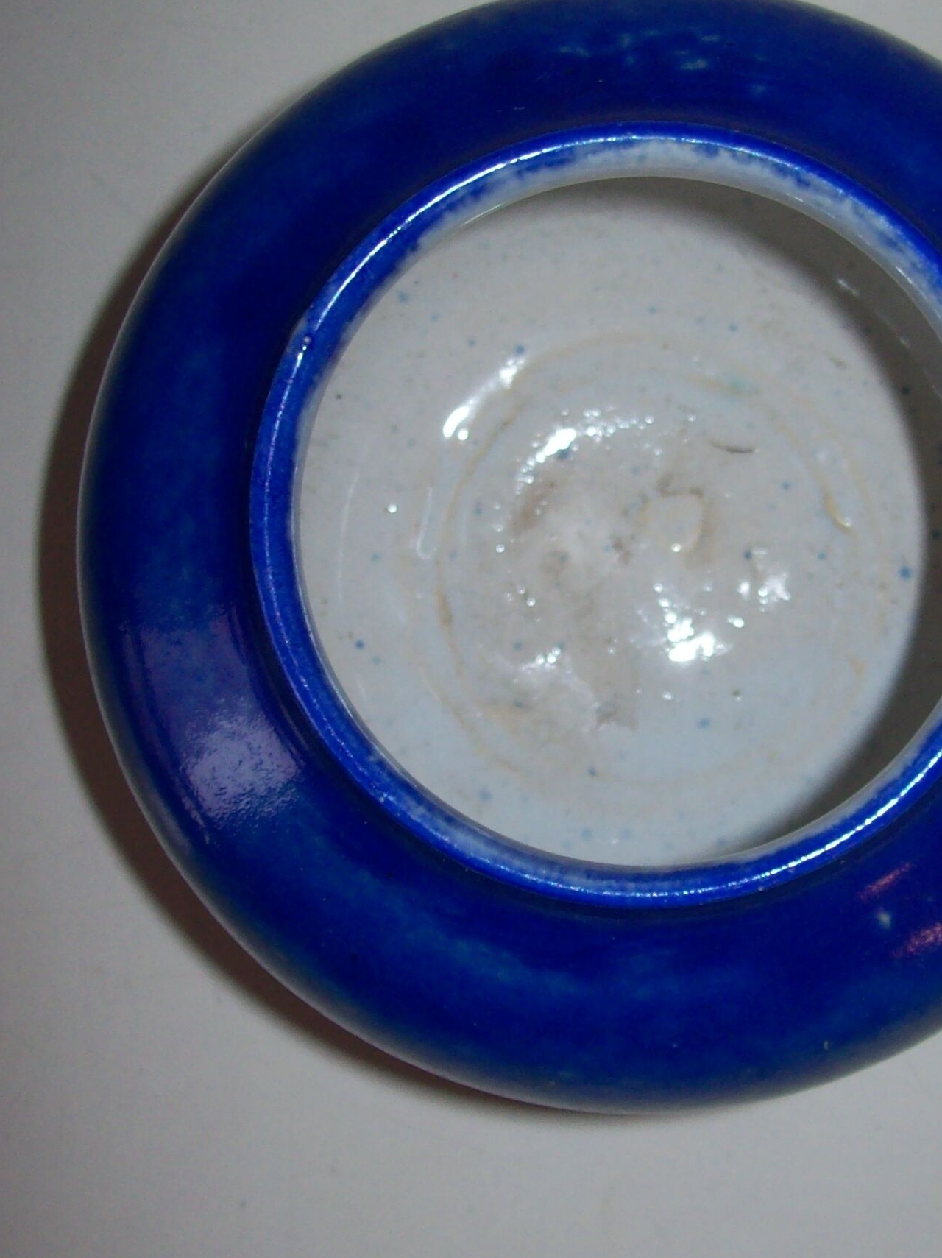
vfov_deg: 32.2
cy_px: 584
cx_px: 640
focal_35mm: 60
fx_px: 2179
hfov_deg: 24.3
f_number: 2.7
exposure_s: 1/64
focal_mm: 6
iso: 80
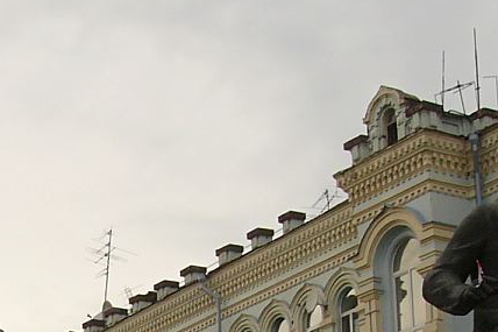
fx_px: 1673
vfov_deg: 10.9
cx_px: -8
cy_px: 497
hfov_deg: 16.6
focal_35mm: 121
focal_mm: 6
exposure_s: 1/320
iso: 100
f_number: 5.2
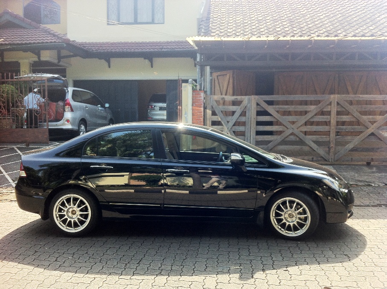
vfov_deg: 40.6
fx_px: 391
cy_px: 144
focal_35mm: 35
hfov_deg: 52.7
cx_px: 194
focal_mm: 3.85
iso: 80
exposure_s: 1/152
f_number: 2.8
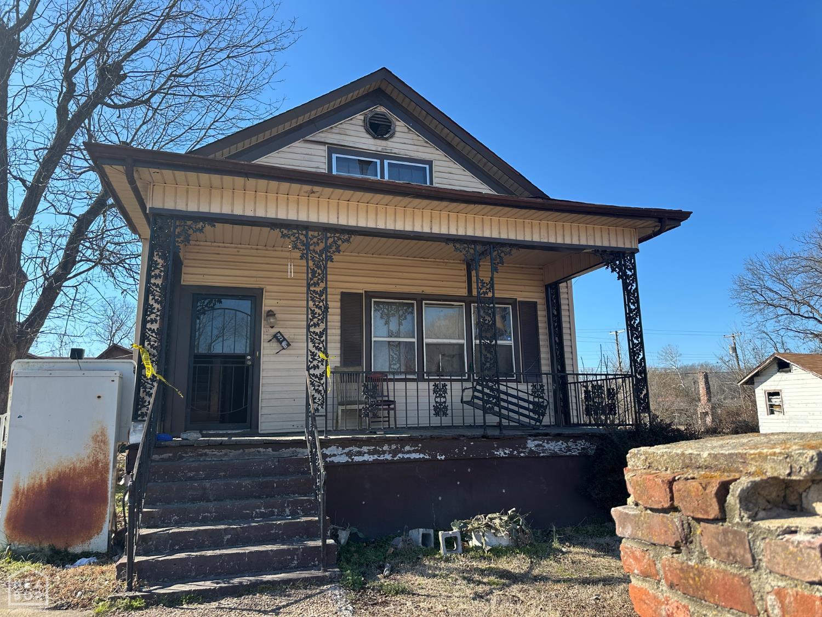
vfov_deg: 56.8
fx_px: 570
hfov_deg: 71.6
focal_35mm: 24
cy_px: 308
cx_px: 411
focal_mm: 6.86
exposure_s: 1/2028
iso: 80
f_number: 1.78
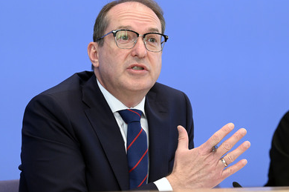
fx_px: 1581
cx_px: 133
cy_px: 82
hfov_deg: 10.4
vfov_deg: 7.0
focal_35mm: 197
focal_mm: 170
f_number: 5.6
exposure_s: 1/400
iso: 2500
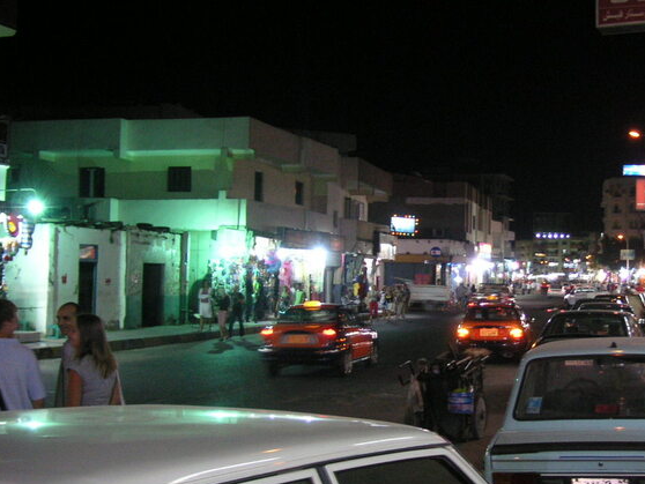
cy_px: 254
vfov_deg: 27.5
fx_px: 988
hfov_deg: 35.7
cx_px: 440
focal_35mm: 53
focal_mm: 6.1
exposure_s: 1/10
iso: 100
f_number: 2.8
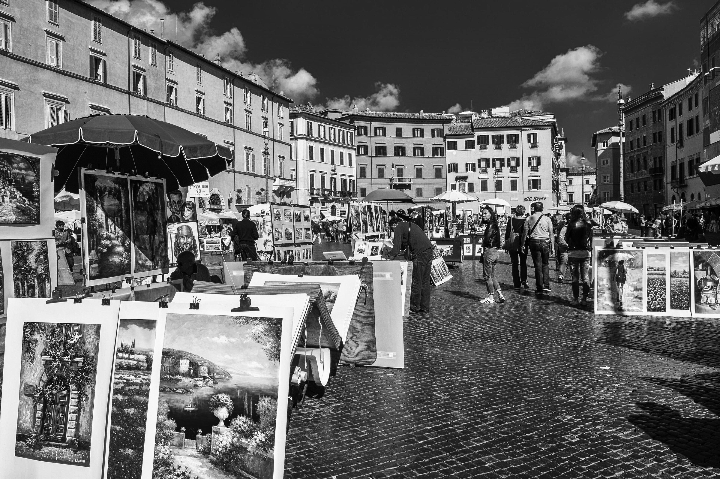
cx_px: 360
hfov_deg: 65.5
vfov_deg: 46.3
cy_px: 240
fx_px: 560
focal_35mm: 28
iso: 200
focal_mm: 28
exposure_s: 1/200
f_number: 16
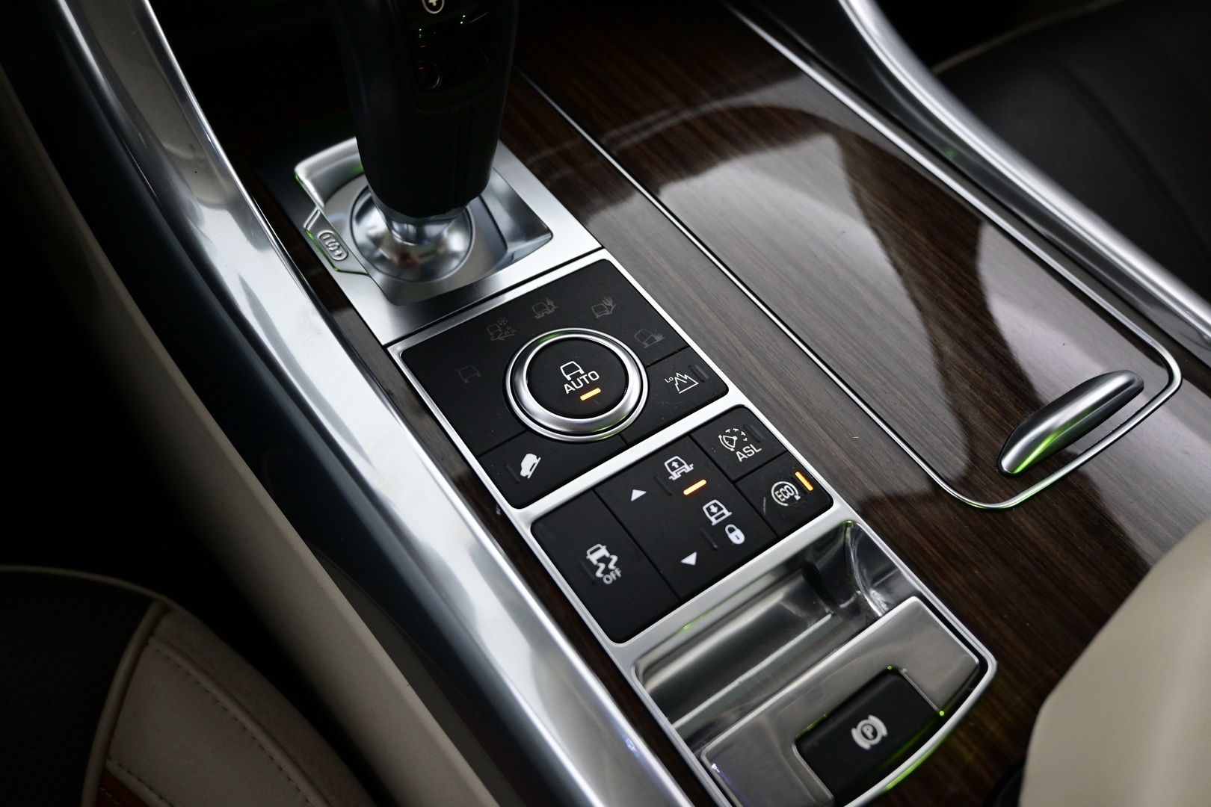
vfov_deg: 44.6
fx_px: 984
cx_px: 606
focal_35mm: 29
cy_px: 404
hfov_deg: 63.2
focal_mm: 19.5
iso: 1400
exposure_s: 1/30
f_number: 3.8
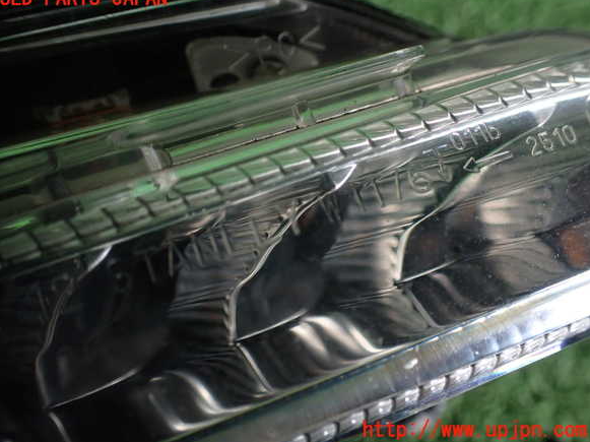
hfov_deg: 58.4
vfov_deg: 45.4
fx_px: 528
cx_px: 287
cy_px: 214
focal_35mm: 31
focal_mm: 5.4
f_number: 2.3
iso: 250
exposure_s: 1/125
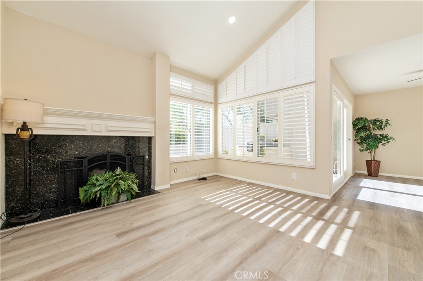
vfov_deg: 81.1
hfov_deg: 104.3
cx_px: 212
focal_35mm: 14
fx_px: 164
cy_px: 140
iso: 100
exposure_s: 1/160
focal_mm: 14
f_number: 7.1
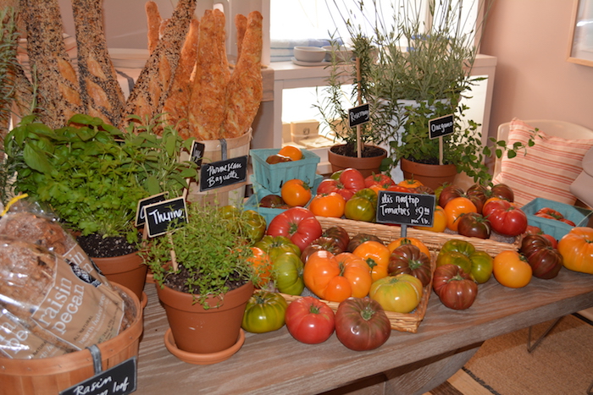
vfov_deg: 30.9
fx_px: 717
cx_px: 296
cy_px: 198
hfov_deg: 45.0
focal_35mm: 44
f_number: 4.5
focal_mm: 29
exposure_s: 1/60
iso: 800
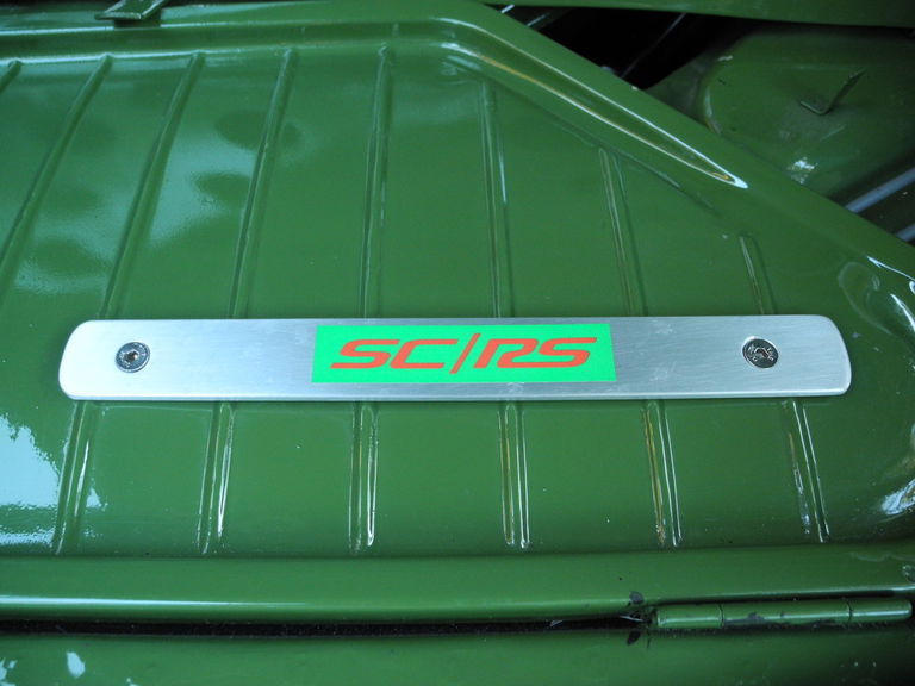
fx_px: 740
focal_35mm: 28
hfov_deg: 63.4
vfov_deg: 49.7
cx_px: 458
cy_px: 343
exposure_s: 1/29.4
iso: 400
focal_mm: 6
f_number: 2.8
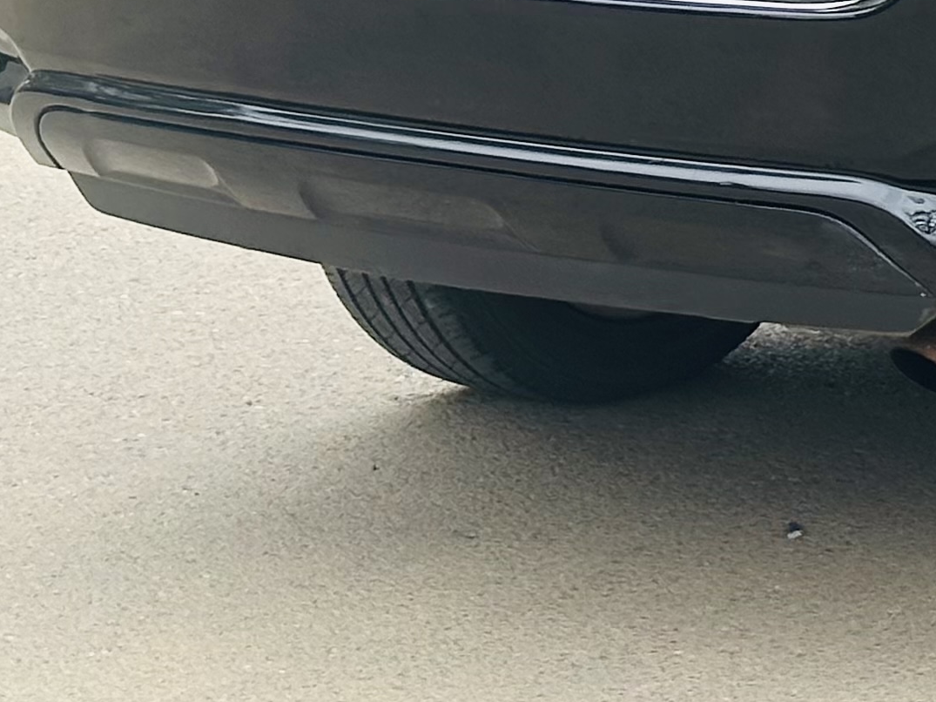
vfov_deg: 8.0
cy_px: -564
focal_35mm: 180
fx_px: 4867
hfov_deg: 10.6
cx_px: 1431
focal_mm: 6.86
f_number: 1.78
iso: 64
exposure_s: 1/612
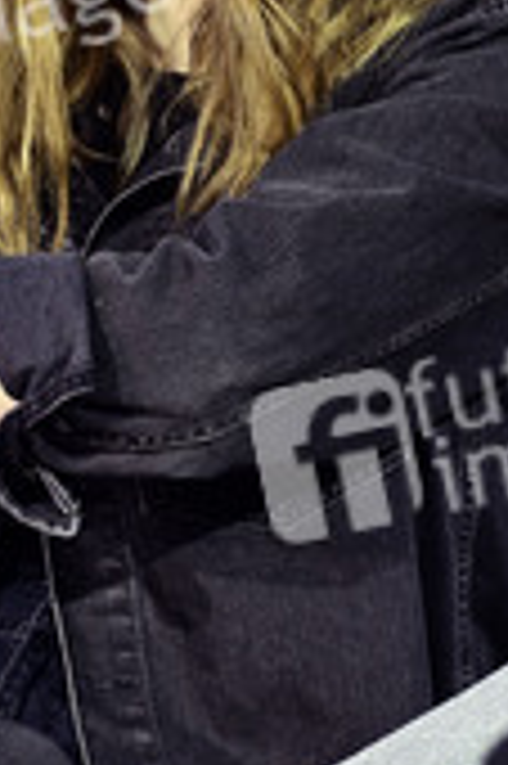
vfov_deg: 4.4
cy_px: 212
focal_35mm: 471
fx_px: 9989
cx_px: 72
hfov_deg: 2.9
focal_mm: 200
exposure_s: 1/200
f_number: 6.3
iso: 500
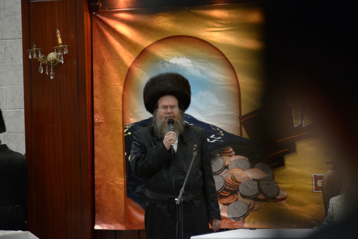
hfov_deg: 10.8
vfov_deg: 7.2
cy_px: 120
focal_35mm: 190
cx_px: 179
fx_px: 1890
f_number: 5.6
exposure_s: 1/50
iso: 2000
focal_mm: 190
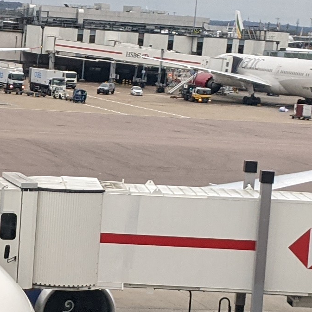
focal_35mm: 143
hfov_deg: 12.1
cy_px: 215
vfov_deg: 12.2
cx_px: 5
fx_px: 1458
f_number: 1.8
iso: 61
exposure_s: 1/250
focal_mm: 4.44
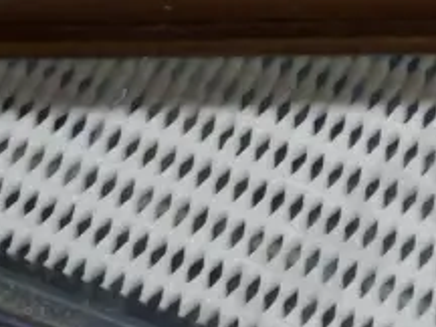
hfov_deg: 11.2
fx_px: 1914
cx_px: 985
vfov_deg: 9.3
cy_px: -241
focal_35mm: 152
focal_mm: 16
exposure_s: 1/125
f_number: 3.6
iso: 200
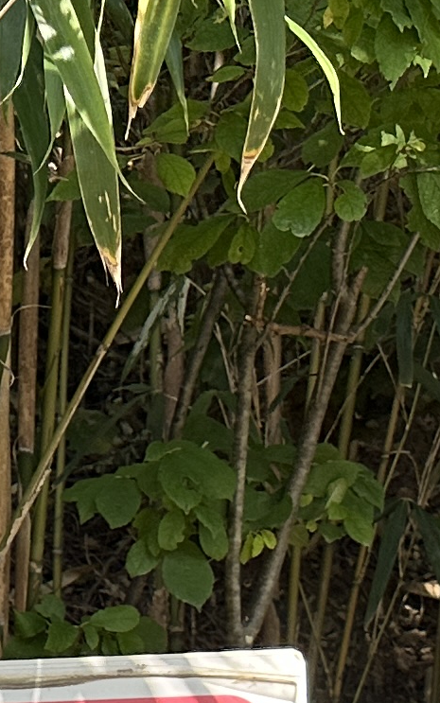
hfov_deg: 8.1
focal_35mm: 138
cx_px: -887
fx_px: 2645
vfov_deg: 13.7
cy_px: 1223
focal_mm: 6.86
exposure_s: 1/676
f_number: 1.78
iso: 80
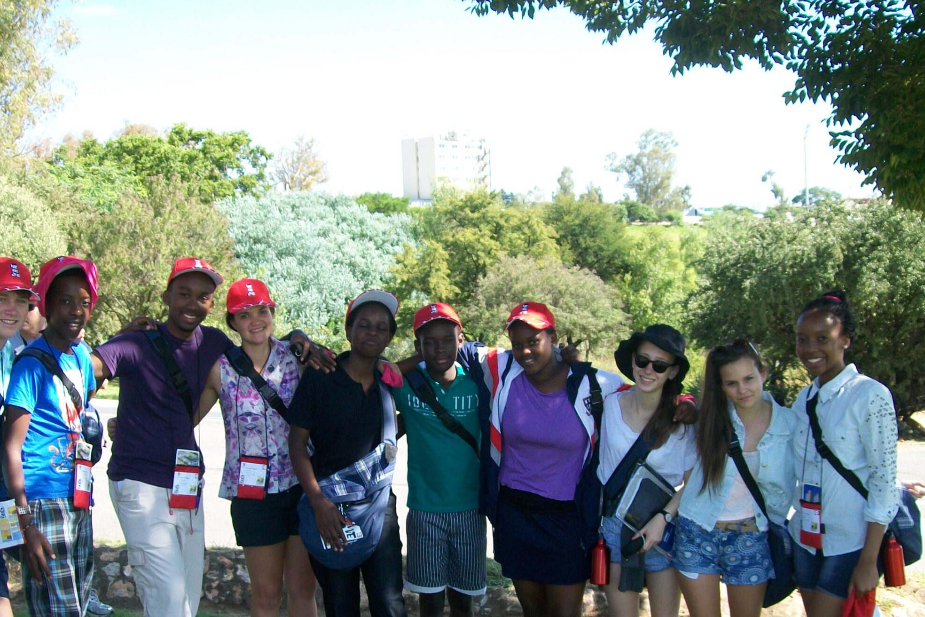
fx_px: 1182
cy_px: 404
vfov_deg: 29.1
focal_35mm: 46
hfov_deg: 42.7
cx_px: 405
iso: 64
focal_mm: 6.1
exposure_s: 1/250
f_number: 2.7
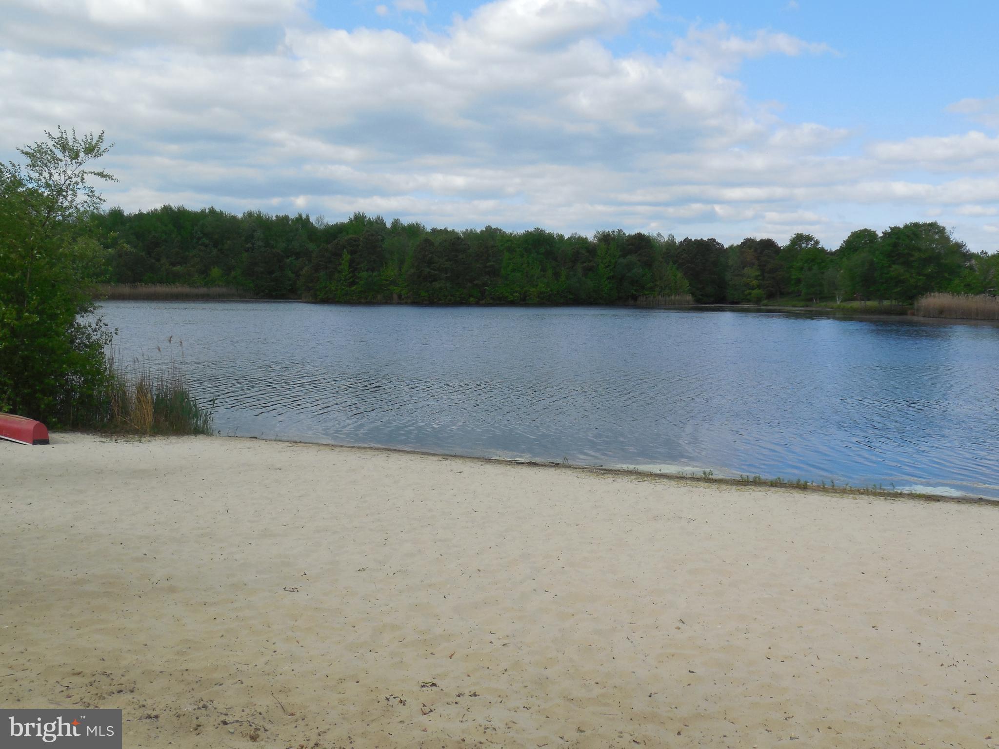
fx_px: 981
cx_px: 500
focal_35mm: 34
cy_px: 374
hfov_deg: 54.0
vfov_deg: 41.8
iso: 125
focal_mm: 6
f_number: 3.9
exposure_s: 1/1000
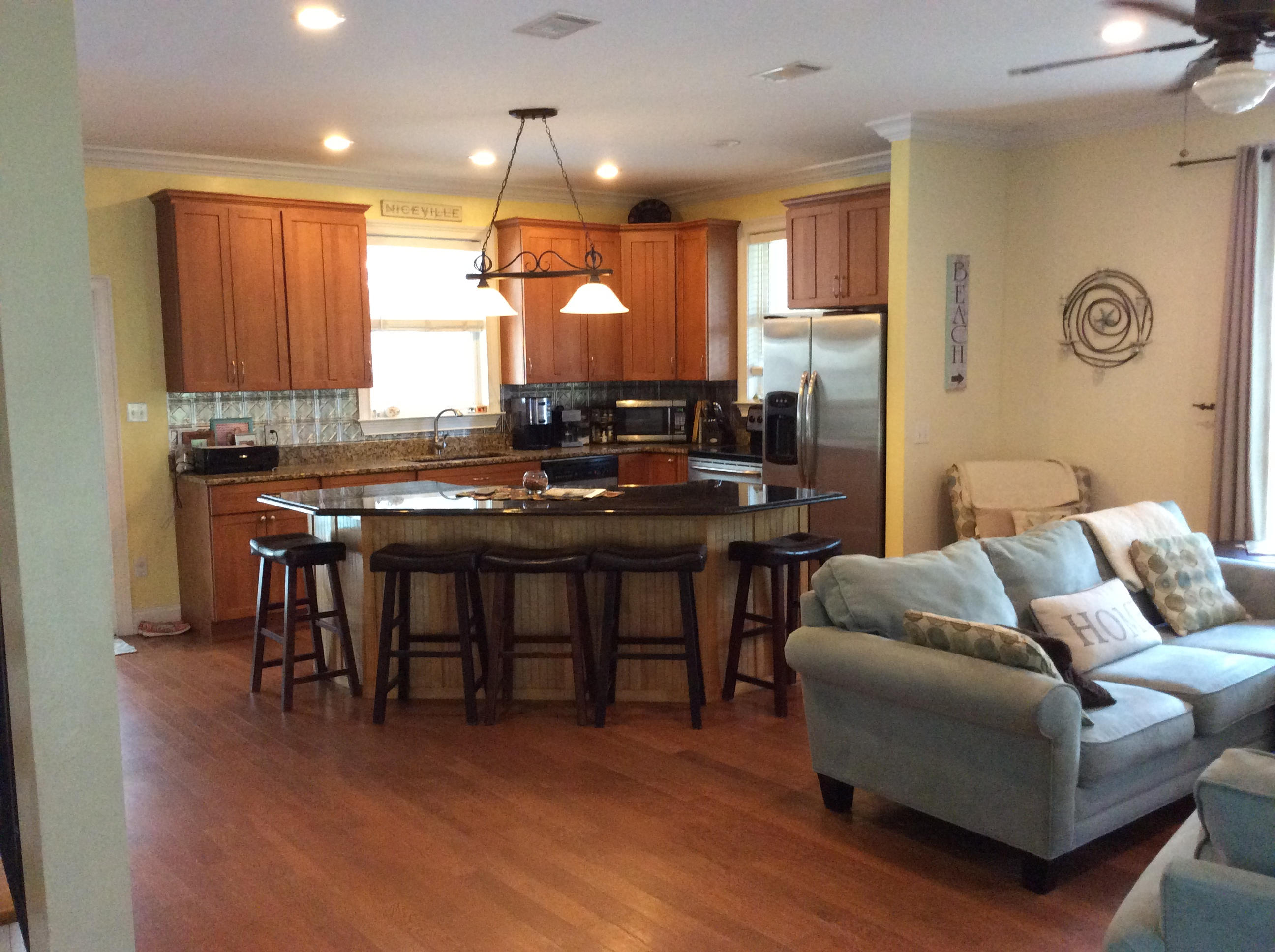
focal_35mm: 33
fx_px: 1214
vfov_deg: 42.8
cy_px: 476
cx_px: 638
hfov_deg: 55.4
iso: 250
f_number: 2.4
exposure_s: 1/24
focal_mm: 3.3
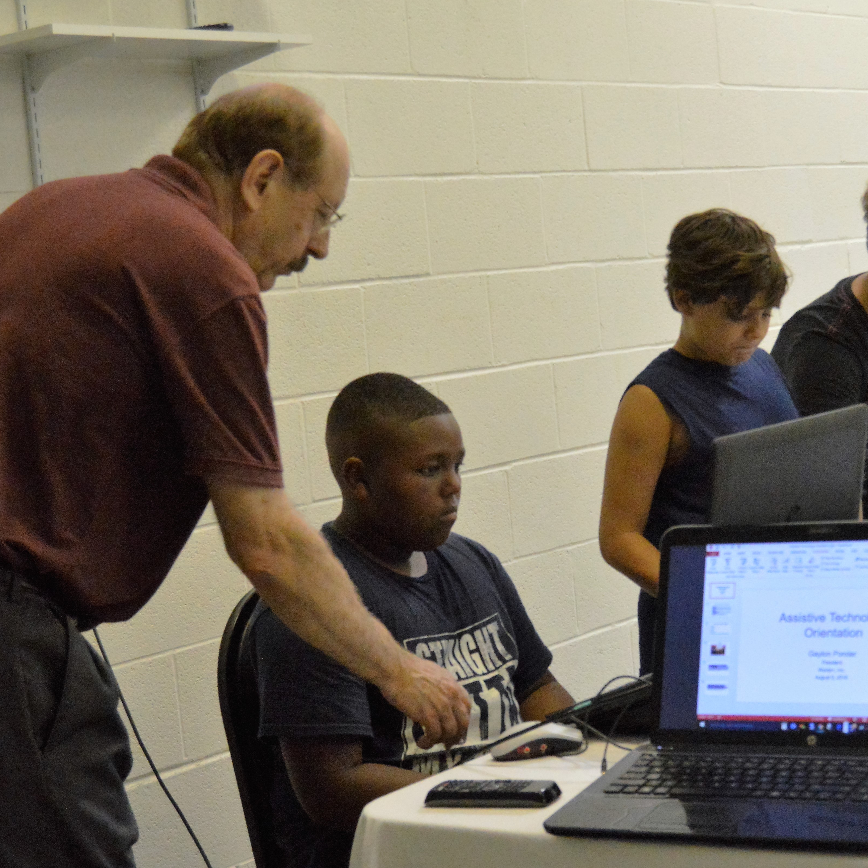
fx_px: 2093
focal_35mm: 74
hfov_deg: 23.3
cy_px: 389
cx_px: 567
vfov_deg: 23.4
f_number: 4.2
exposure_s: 1/250
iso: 6400
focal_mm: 31
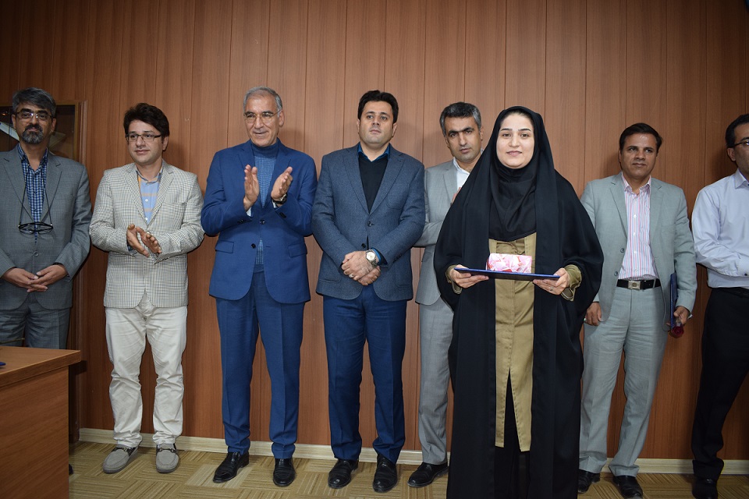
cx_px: 374
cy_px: 250
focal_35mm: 27
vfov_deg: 47.9
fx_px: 562
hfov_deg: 67.4
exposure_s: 1/80
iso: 800
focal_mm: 18
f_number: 3.5
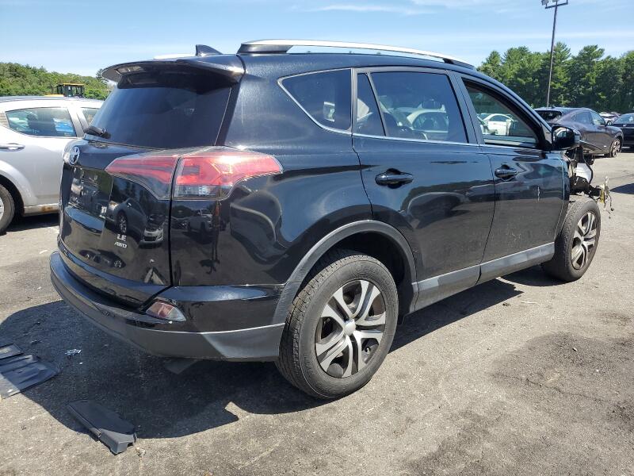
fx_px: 476
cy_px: 238
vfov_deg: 53.1
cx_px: 317
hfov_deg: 67.3
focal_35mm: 26
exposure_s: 1/1667
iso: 50
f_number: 1.5
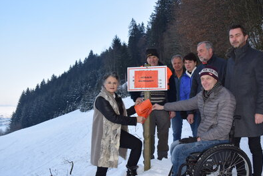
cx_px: 160
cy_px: 90
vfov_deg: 40.0
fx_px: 241
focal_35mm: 33
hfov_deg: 56.7
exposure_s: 1/125
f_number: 5.6
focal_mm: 18
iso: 100
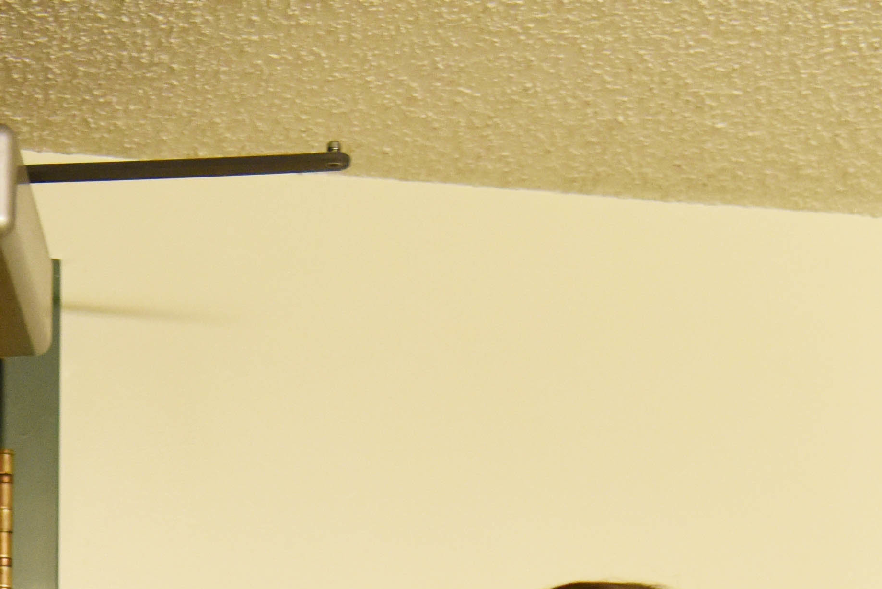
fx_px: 4117
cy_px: 1136
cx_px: -164
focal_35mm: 168
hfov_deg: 12.0
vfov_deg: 7.9
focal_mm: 42
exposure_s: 1/125
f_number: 4.5
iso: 2000
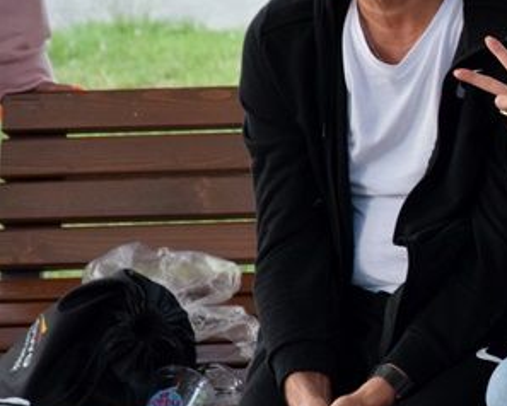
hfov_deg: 4.3
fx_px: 6718
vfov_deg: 3.5
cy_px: 143
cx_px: 766
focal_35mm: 447
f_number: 5.6
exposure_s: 1/100
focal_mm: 105
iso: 720
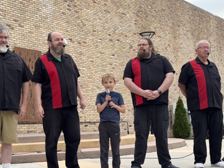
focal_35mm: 65
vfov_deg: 22.5
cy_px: 103
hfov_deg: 29.8
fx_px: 421
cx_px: 97
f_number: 1.78
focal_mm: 6.76
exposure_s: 1/854
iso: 64
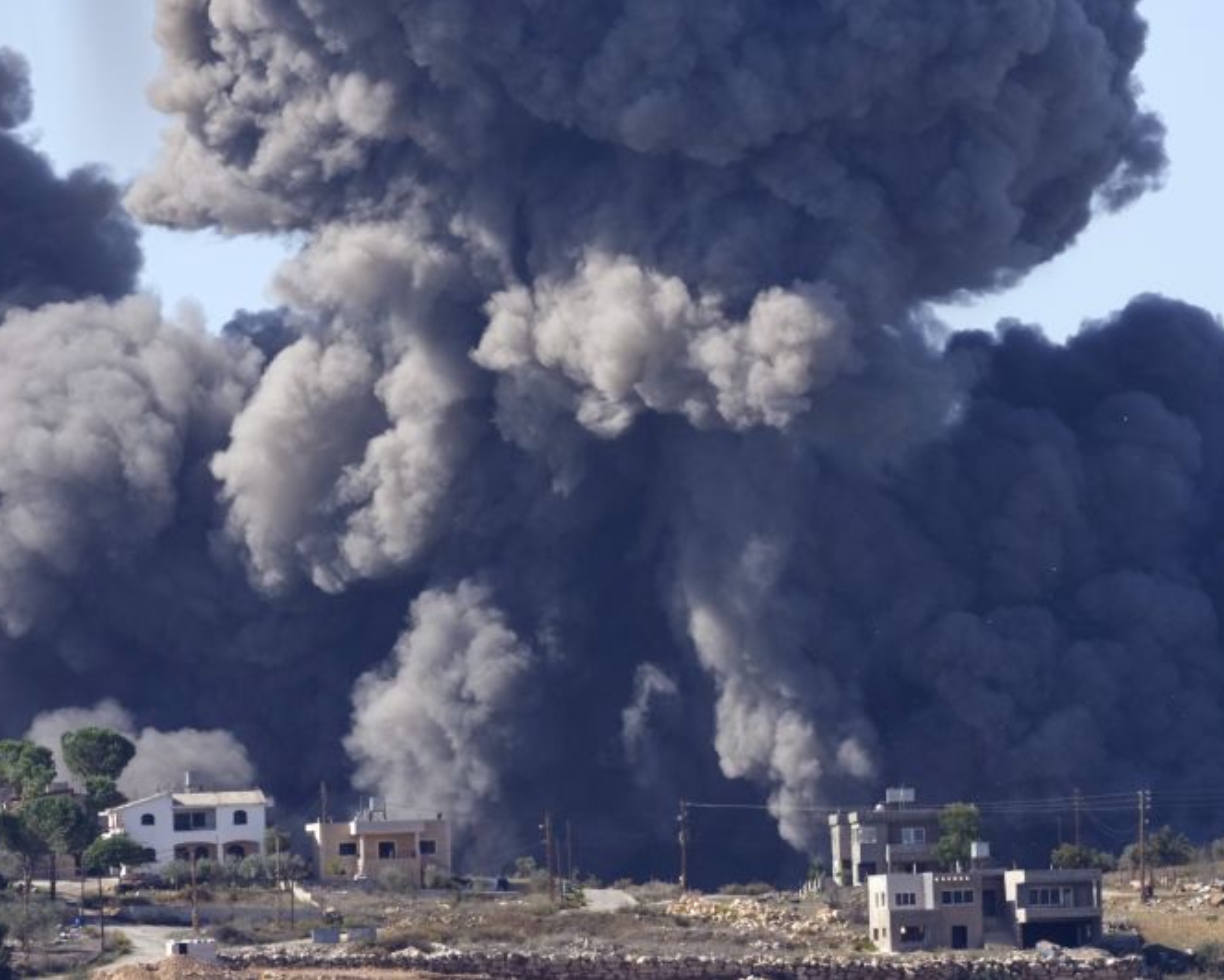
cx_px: 569
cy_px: 490
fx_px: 24608
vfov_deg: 2.3
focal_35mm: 679
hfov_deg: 2.8
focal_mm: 600
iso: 800
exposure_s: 1/1250
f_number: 9
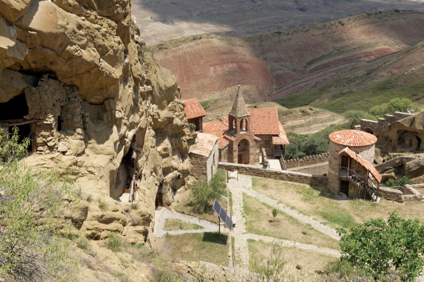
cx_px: 212
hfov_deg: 53.2
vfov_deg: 36.8
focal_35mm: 36
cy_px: 141
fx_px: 423
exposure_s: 1/320
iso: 100
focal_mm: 24
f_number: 7.1
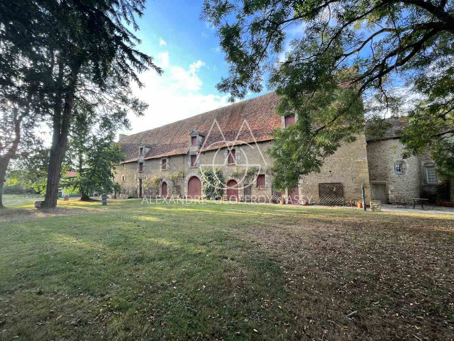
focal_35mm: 13
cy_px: 170
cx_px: 227
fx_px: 170
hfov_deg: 106.2
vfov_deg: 89.9
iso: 32
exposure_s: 1/108
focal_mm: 1.57
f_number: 1.8
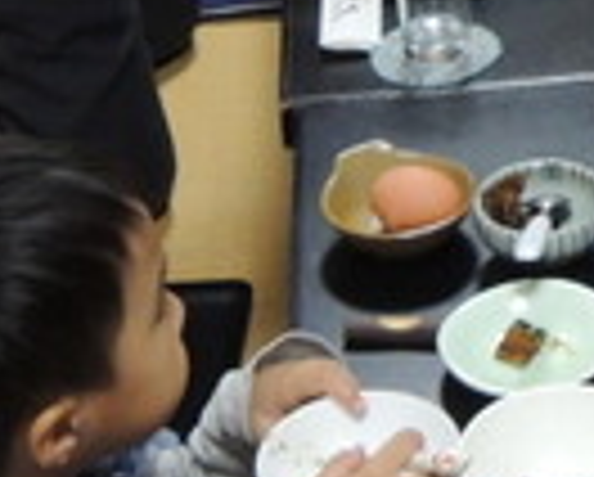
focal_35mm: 142
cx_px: 828
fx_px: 2500
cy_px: -234
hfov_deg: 13.0
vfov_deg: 10.5
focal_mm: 4.3
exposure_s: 1/30
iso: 400
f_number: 2.8
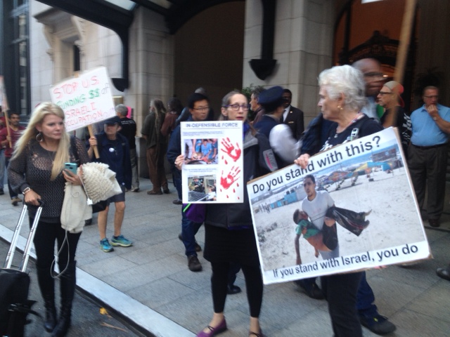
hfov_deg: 52.6
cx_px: 225
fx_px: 455
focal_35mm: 35
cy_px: 168
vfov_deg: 40.7
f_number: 2.4
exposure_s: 1/30
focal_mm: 4.28
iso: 50
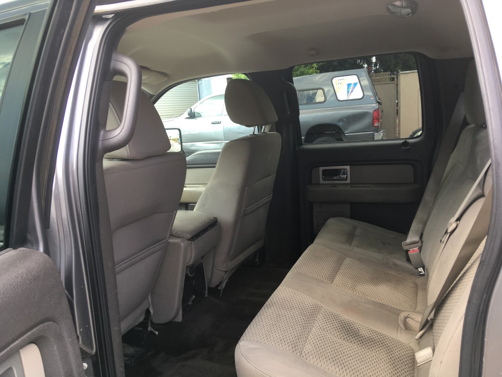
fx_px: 421
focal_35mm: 29
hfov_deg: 61.7
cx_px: 251
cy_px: 188
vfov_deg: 48.2
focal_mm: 4.15
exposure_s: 1/60
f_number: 2.2
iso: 25
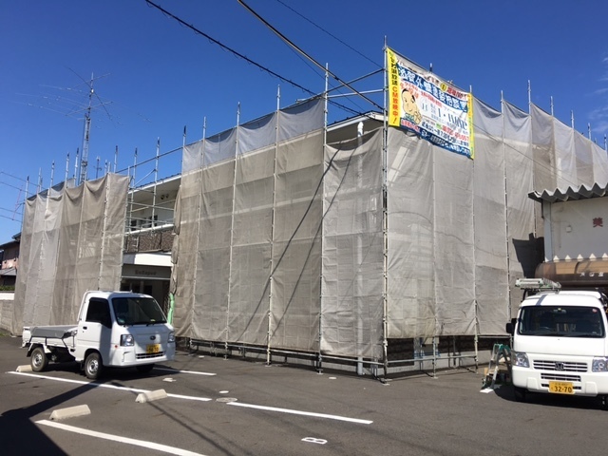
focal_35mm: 29
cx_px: 304
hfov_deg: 61.7
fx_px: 509
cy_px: 228
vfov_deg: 48.2
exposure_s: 1/1923
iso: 25
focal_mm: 4.15
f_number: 2.2
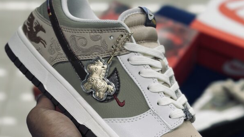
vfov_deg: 14.8
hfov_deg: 26.2
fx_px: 524
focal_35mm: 81
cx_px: 118
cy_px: 110
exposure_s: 1/133
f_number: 1.78
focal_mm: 6.86
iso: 64
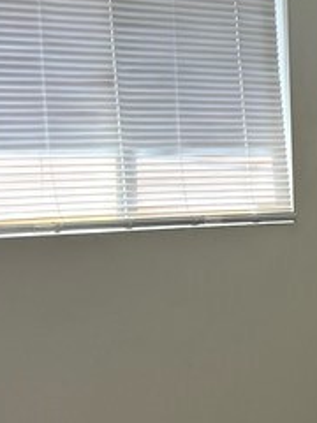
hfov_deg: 12.2
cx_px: 569
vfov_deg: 17.6
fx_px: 1355
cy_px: 340
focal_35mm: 111
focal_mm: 5.7
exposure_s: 1/120
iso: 80
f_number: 1.5
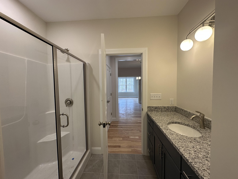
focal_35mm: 14
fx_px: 96
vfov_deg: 85.7
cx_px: 119
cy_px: 90
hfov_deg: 102.1
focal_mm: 2.22
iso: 125
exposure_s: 1/120
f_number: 2.2
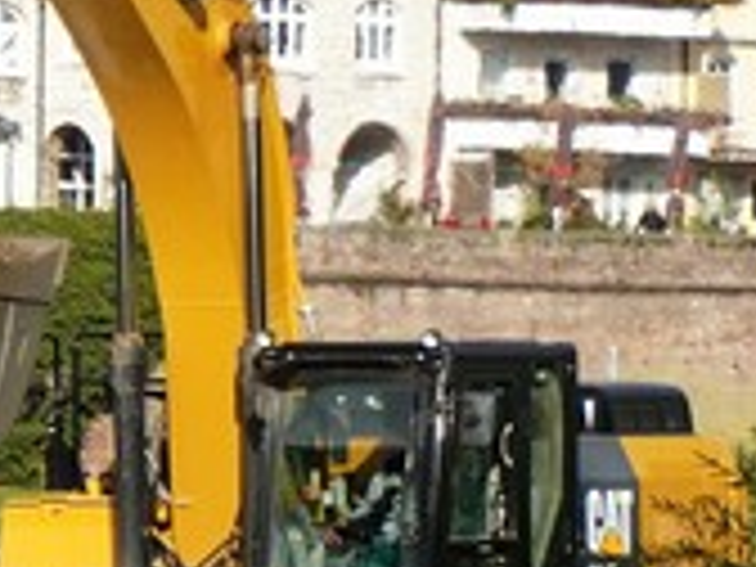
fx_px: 7513
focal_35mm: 344
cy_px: 320
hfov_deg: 5.7
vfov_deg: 4.3
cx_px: -504
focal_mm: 50
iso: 640
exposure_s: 1/4000
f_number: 5.6
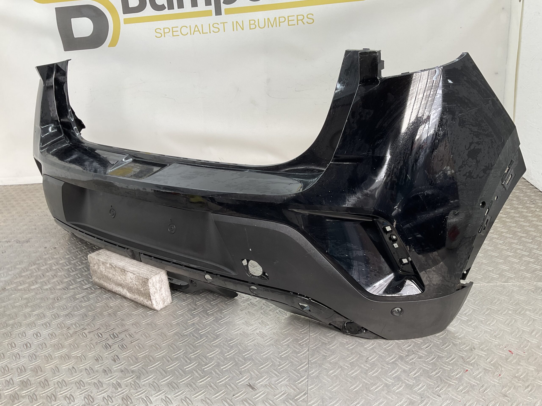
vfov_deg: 48.2
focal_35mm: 29
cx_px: 271
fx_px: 454
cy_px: 203
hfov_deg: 61.7
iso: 20
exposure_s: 1/100
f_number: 1.8
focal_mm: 3
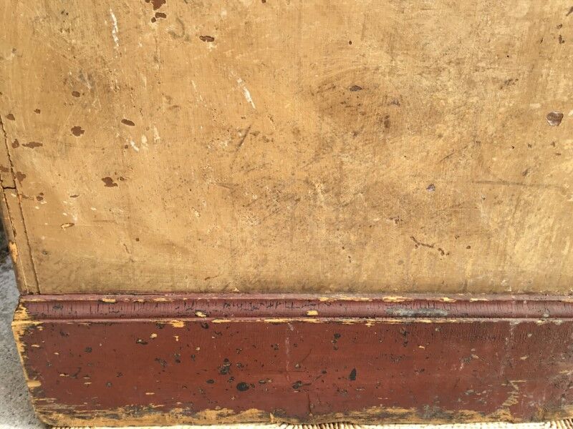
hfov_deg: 58.4
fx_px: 513
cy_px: 214
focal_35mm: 31
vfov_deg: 45.4
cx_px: 286
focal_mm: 3.3
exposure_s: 1/189
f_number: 2.4
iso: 25
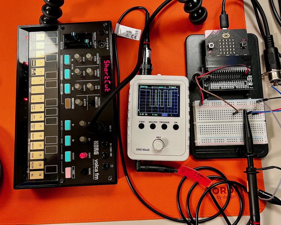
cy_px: 110
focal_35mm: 28
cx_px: 141
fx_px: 233
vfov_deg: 51.5
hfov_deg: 62.2
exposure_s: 1/50
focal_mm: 5.7
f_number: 1.5
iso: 100
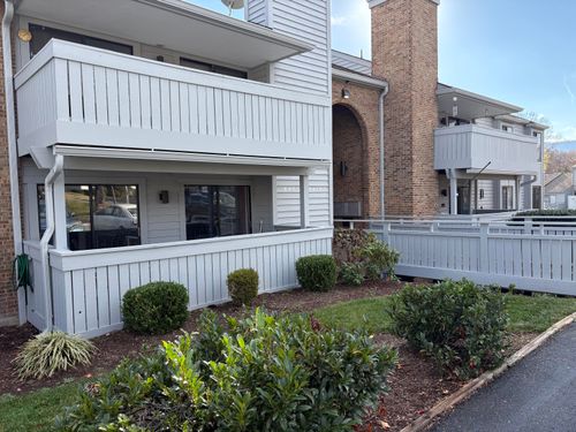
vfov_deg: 53.1
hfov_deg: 67.3
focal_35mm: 26
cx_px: 288
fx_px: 433
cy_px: 216
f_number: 1.6
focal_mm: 5.96
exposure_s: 1/920
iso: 64
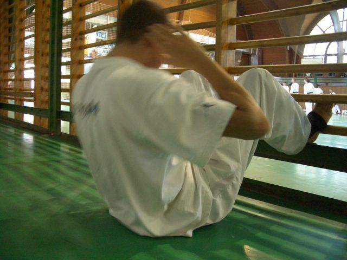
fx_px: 351
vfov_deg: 40.7
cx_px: 174
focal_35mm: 35
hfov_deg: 52.6
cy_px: 130
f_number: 2.6
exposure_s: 1/20
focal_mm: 5.8
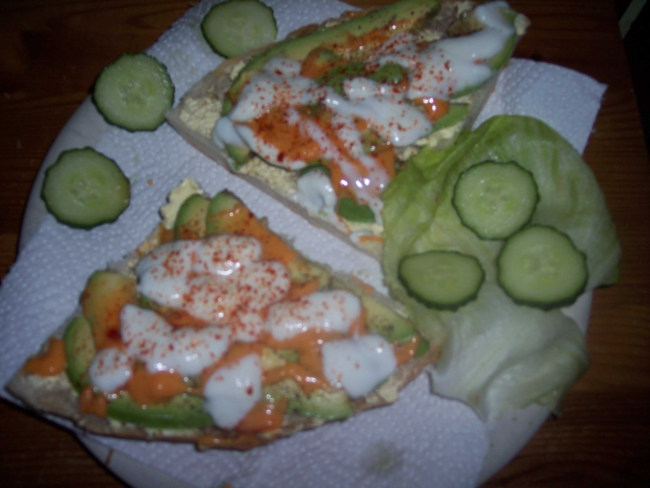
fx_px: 732
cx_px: 325
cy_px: 244
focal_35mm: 39
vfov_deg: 36.8
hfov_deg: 47.9
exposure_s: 1/60
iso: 100
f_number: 2.8
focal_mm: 8
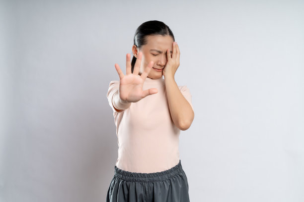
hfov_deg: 39.6
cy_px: 101
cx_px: 152
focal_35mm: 50
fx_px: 422
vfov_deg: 27.0
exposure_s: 1/160
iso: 160
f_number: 5
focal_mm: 50
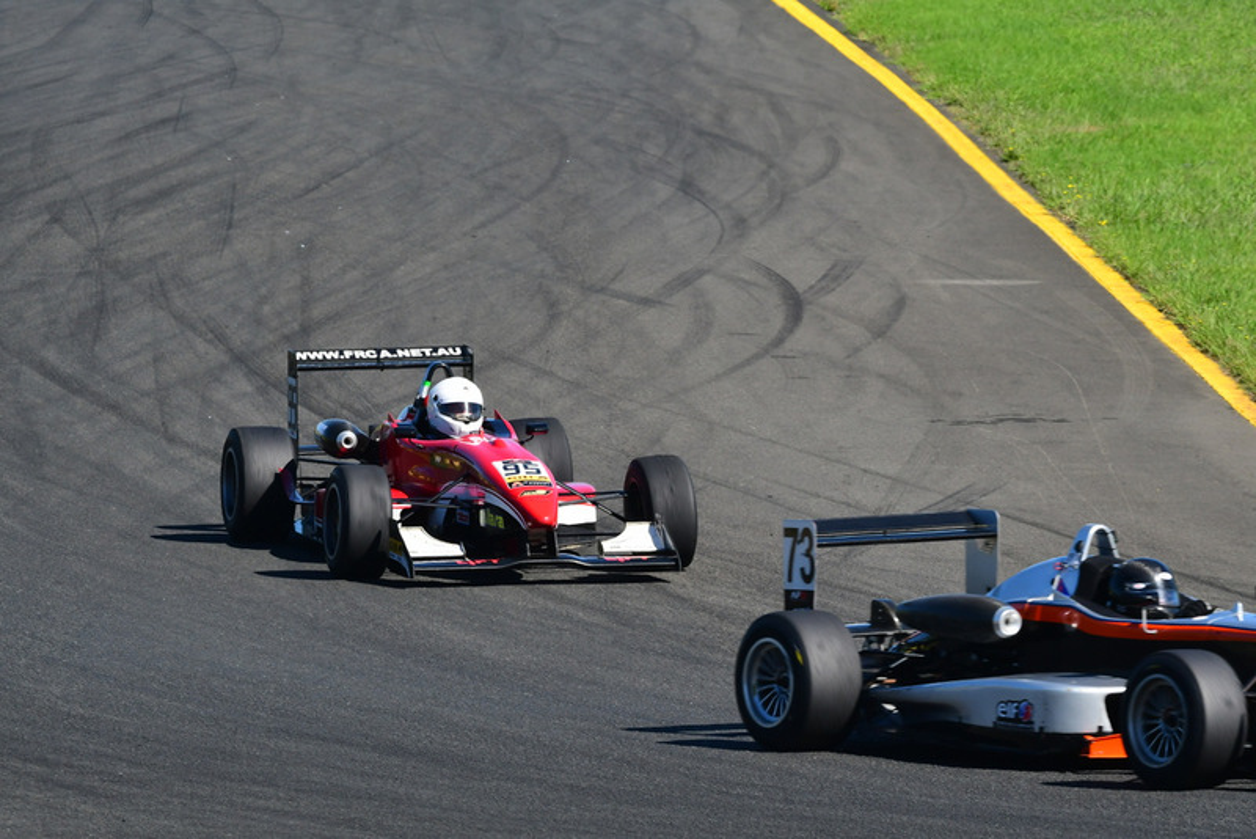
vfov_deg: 3.5
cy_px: 420
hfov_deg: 5.3
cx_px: 628
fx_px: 13611
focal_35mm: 390
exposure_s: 1/640
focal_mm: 260
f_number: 11
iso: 500
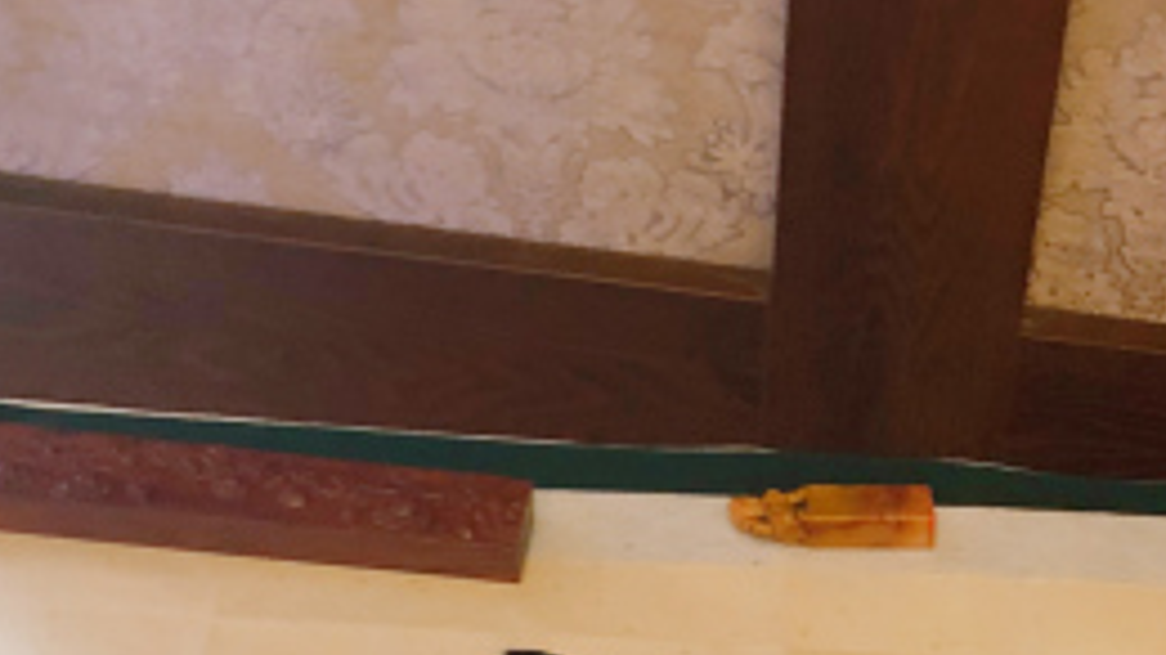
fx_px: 2318
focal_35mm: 75
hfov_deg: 26.9
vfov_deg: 14.9
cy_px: 991
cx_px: 1121
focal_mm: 3.99
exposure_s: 1/8
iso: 100
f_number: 1.8
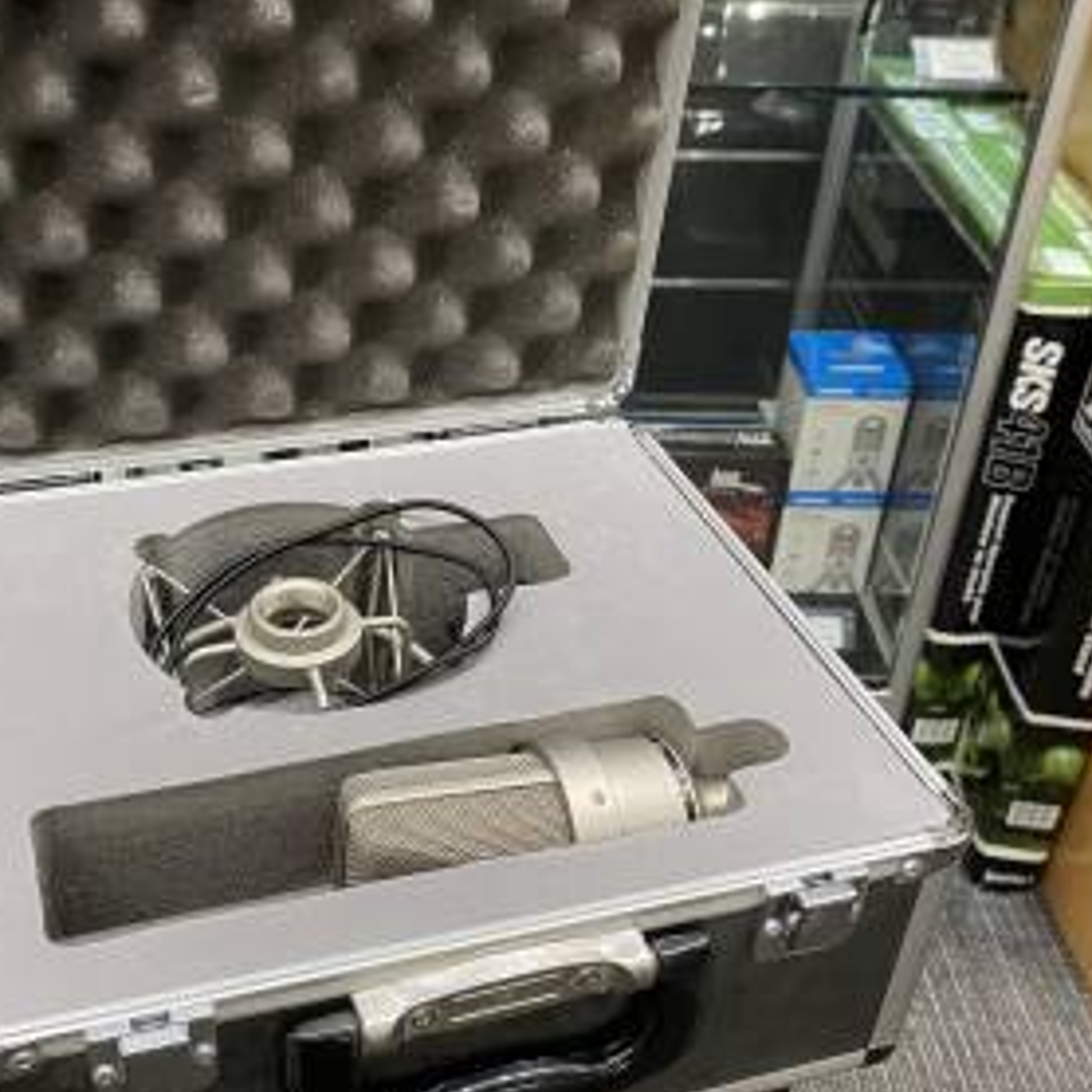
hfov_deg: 38.7
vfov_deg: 39.1
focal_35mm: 43
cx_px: 361
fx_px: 1535
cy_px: 507
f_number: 1.8
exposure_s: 1/60
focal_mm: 4.25
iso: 320
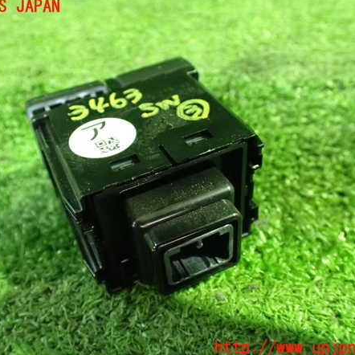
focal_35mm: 36
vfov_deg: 46.0
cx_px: 155
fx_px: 418
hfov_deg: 45.9
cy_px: 178
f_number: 2.3
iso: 1600
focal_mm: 5.4
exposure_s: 1/25
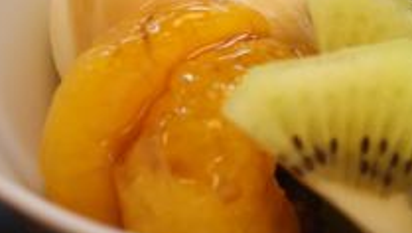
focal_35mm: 144
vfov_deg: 8.4
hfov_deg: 14.1
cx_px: 581
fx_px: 1575
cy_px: -39
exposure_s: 1/30
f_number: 2.8
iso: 400
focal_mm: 30
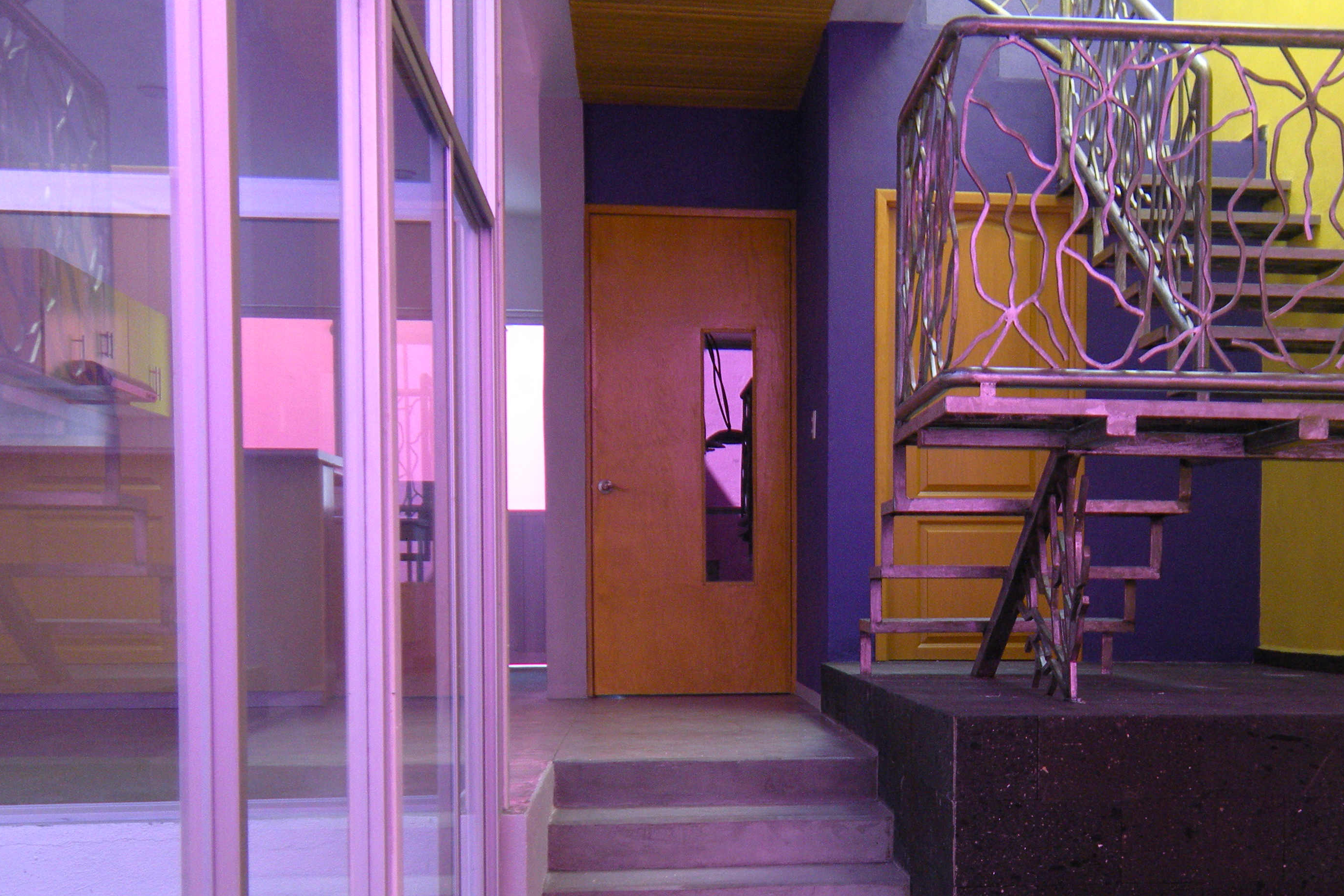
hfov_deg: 40.8
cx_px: 849
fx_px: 1792
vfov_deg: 27.7
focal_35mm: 48
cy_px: 651
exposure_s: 1/59.8
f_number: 3.8
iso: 136
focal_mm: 5.9
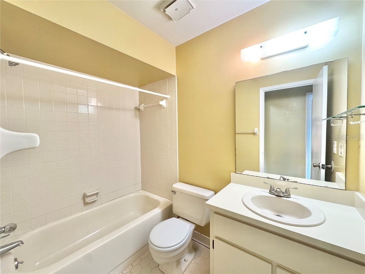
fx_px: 148
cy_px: 137
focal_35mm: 14
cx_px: 182
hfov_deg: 102.1
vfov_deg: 85.7
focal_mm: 2.22
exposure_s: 1/60
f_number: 2.2
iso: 200
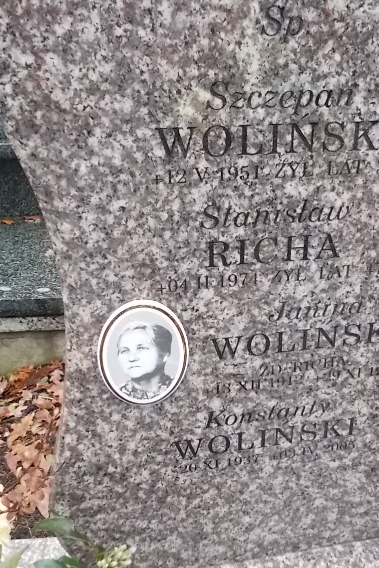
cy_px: 298
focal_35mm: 38
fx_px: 600
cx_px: 231
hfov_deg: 34.9
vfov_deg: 50.7
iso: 400
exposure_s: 1/250
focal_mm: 4.6
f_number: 3.2
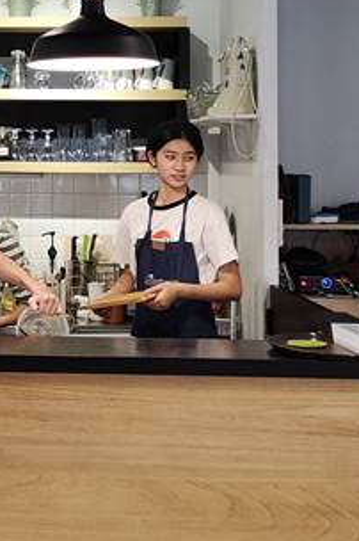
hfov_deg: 17.7
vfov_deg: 26.9
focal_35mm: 74
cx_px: -46
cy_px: 114
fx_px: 1109
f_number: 1.8
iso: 200
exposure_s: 1/30
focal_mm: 3.95
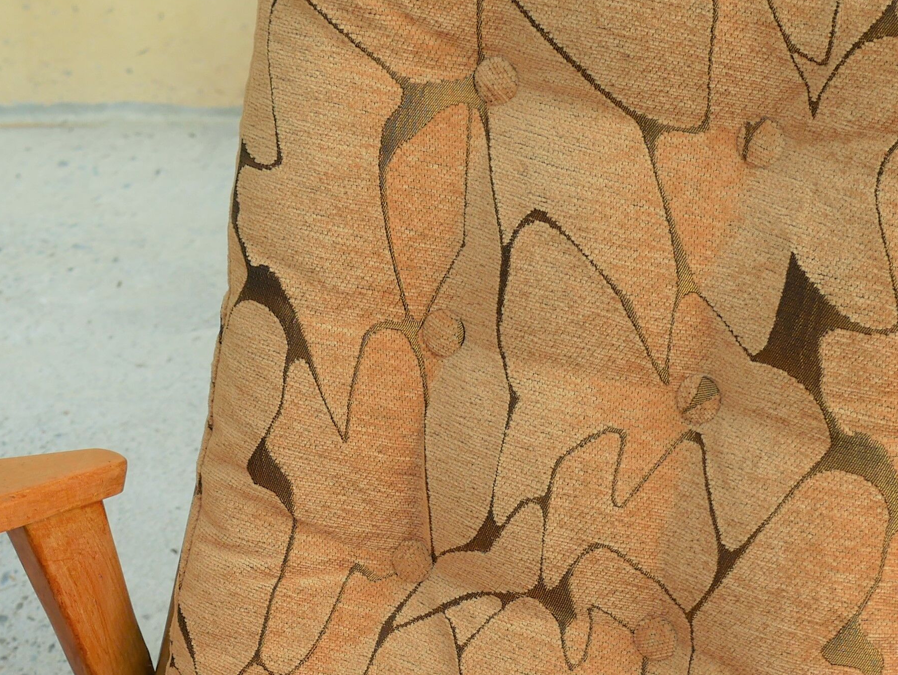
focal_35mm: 103
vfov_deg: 13.9
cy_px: 845
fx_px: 2673
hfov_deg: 19.0
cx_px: 308
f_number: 2.8
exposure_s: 1/320
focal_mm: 20
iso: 200
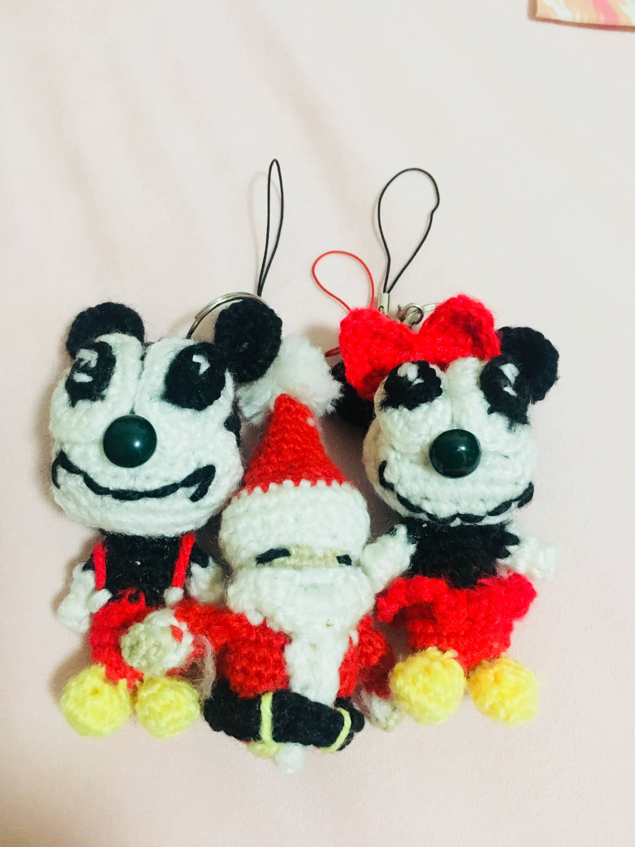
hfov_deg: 48.2
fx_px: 709
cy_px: 424
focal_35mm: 29
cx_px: 318
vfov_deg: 61.7
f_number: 2.2
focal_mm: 4.15
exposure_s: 1/17
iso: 500
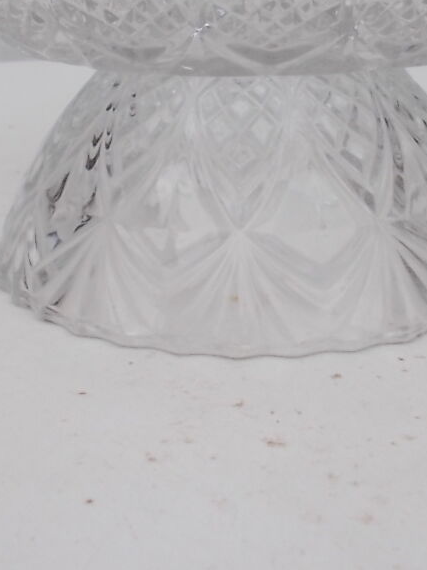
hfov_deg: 20.2
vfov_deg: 25.8
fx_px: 1202
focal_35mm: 73
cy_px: 51
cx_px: 210
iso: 80
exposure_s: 1/250
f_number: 3.2
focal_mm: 4.6
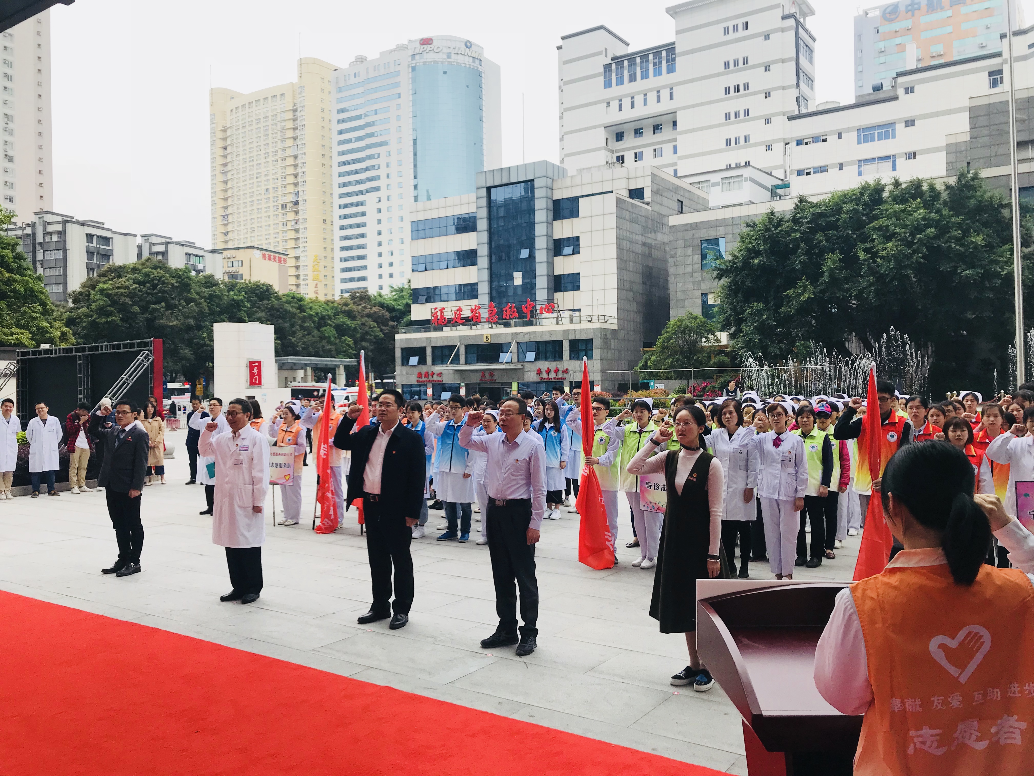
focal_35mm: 28
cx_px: 517
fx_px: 836
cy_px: 388
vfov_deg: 49.7
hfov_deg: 63.4
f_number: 1.8
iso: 20
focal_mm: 3.99
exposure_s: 1/595
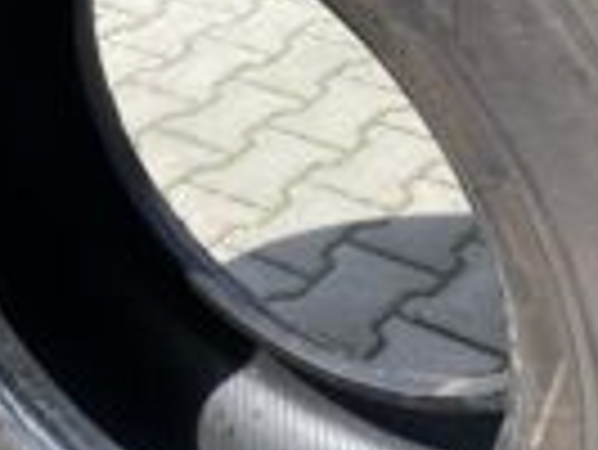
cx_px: 265
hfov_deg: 23.3
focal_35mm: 84
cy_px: 160
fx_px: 1452
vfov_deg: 17.6
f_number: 1.8
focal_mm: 4.25
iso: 32
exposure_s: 1/1245
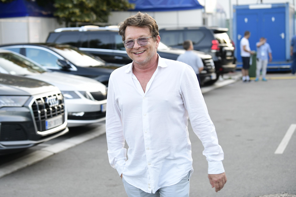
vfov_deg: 19.5
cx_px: 148
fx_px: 576
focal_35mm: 70
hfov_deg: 28.8
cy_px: 98
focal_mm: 70
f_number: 4
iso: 1000
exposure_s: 1/160
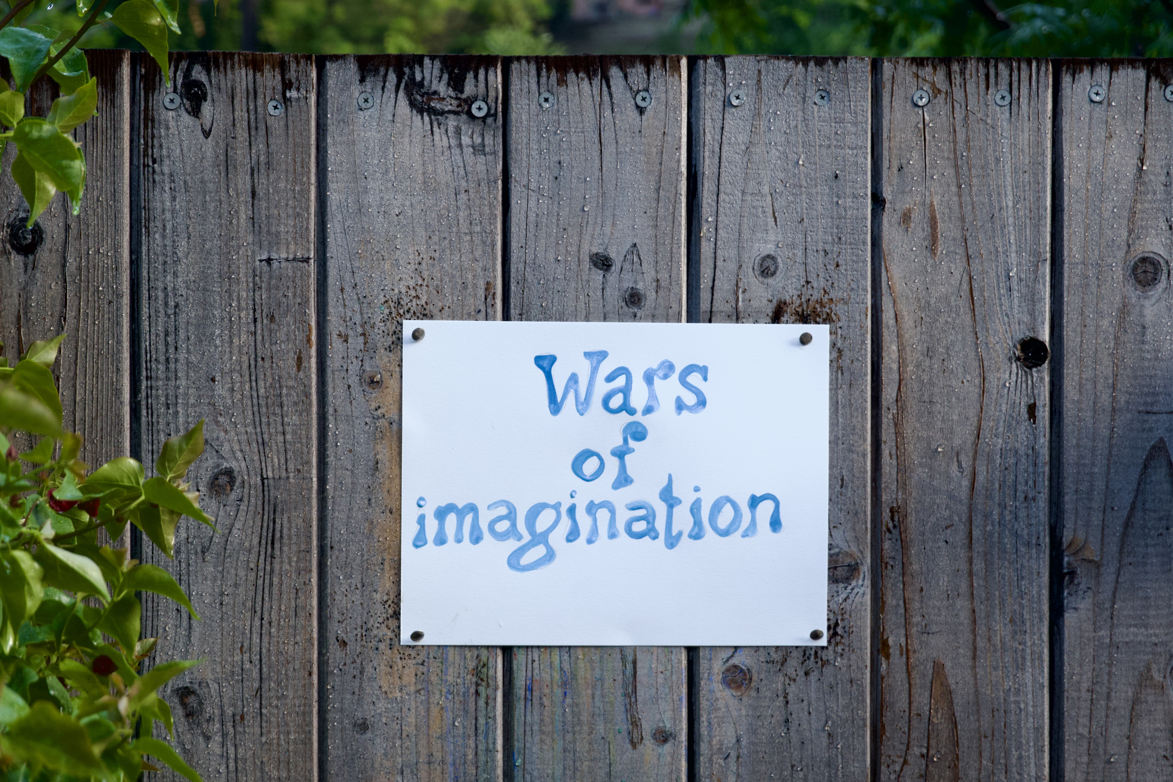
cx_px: 586
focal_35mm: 104
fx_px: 3388
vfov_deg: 13.2
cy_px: 391
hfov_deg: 19.6
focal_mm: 38.13
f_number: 4
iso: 160
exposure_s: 1/125
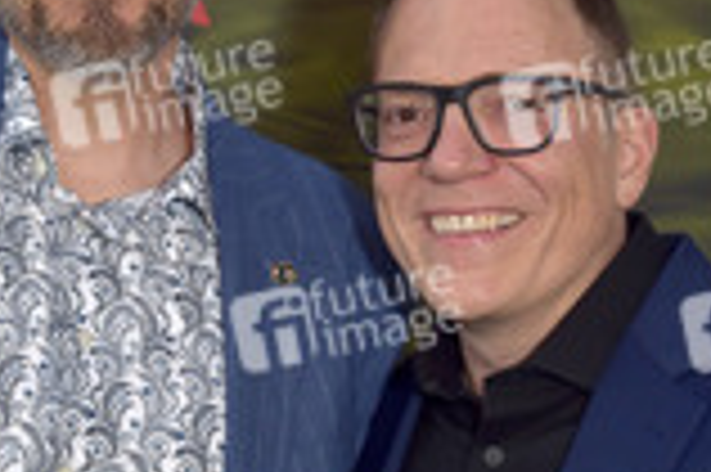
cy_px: 207
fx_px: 3709
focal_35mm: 188
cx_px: 225
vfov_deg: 7.3
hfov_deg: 10.9
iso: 800
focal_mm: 66
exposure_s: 1/200
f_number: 6.3
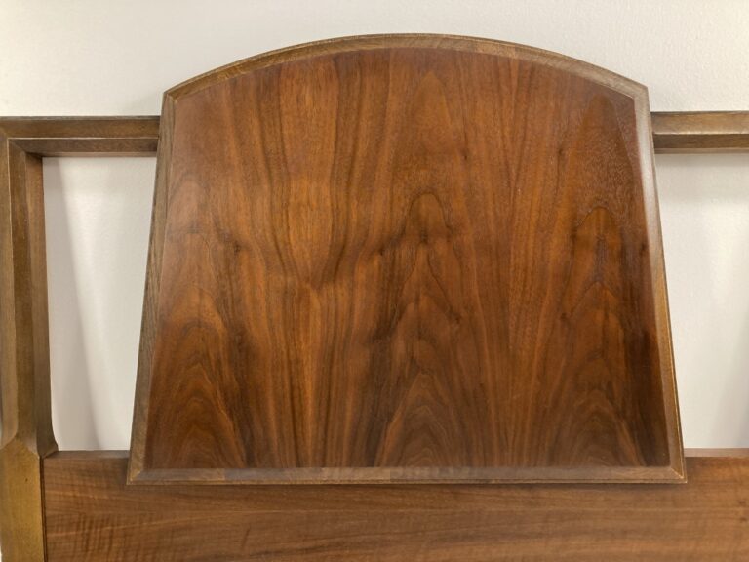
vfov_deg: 49.7
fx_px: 606
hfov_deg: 63.4
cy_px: 281
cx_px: 374
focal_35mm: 28
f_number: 1.8
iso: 200
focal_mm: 3.99
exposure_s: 1/60
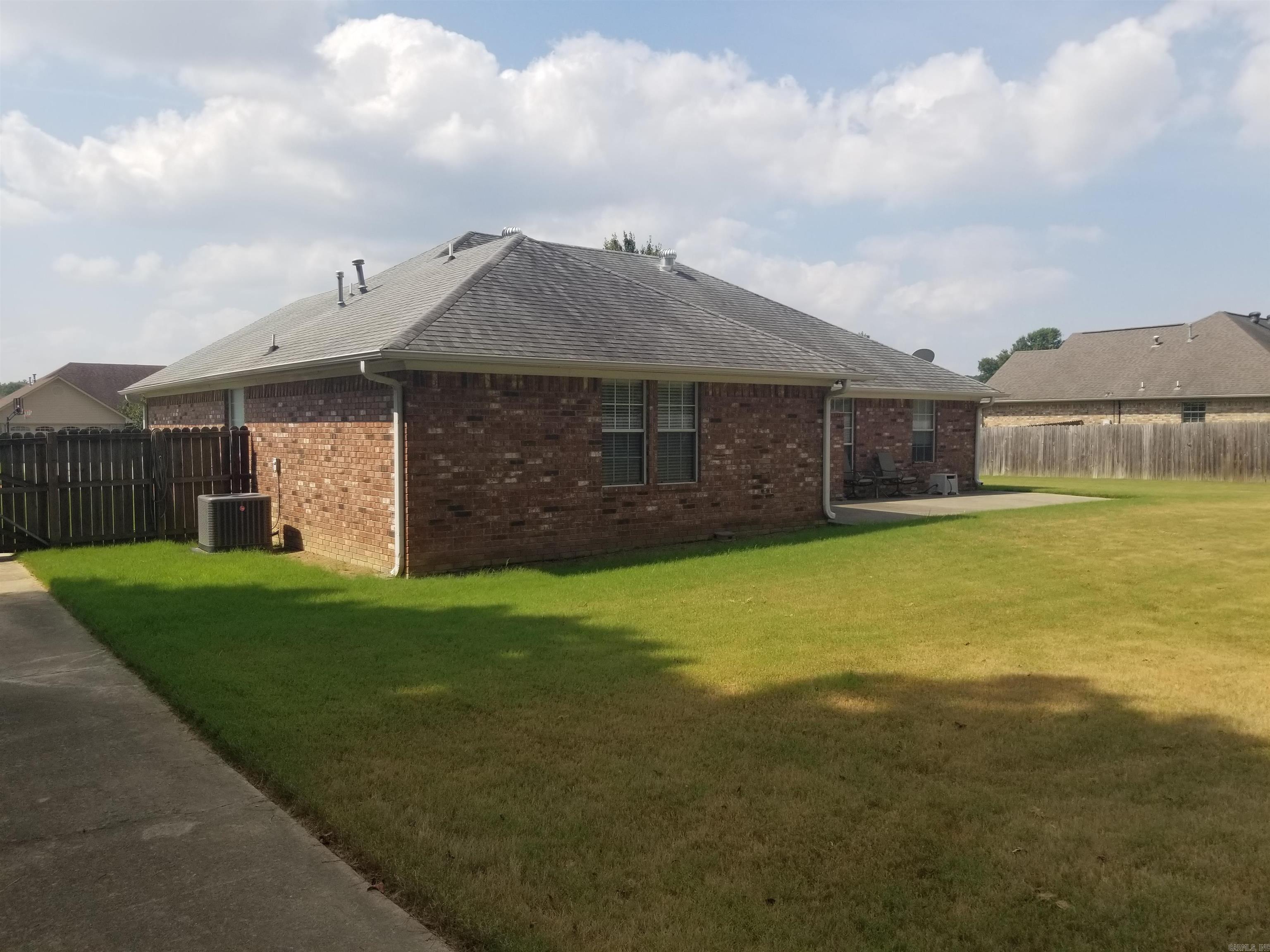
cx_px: 635
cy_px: 476
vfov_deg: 53.1
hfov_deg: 67.3
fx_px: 954
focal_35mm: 26
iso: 50
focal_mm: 4.25
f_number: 1.7
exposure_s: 1/2328
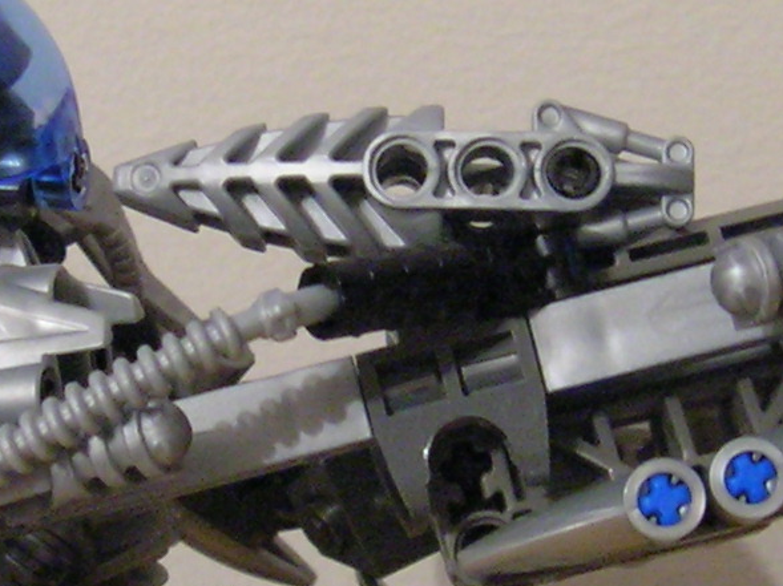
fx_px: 2984
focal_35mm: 132
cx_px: 342
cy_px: 298
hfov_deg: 14.9
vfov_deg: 11.2
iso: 200
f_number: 2.9
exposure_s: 1/3.2
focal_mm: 5.7
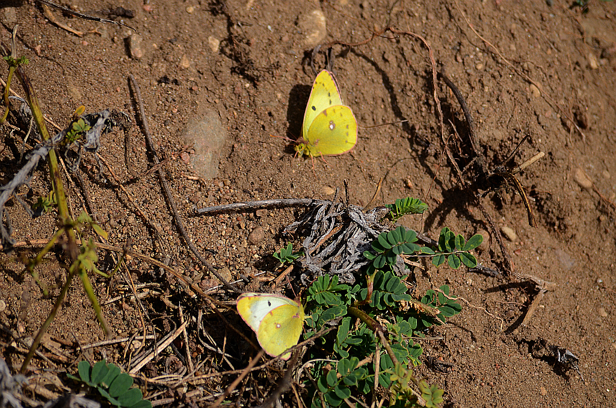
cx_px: 308
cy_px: 204
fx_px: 5122
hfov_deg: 6.9
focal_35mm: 300
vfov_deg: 4.6
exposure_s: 1/1000
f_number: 8
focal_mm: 200
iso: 200
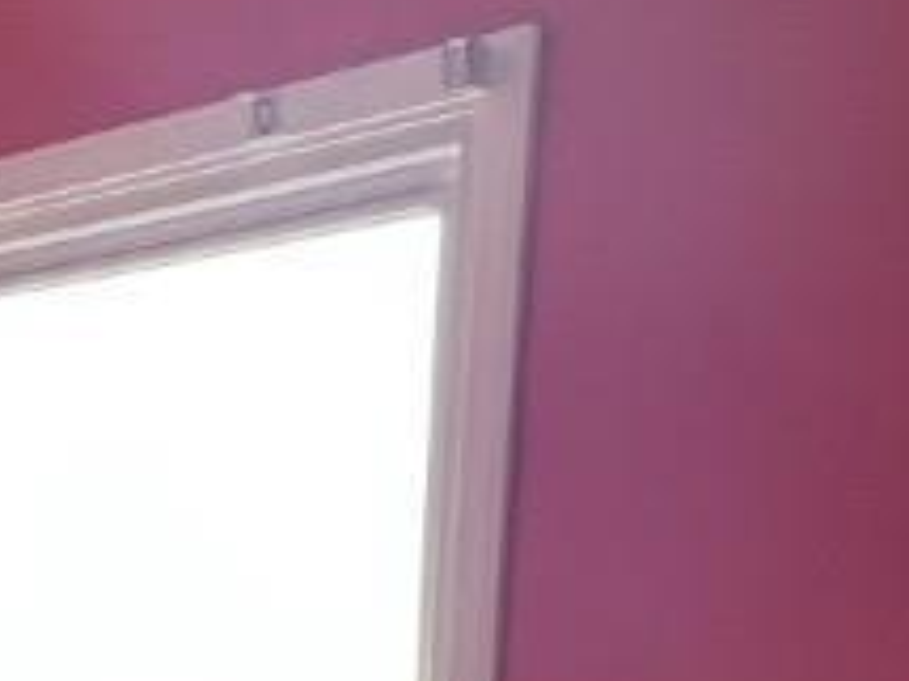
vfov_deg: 15.2
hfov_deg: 19.7
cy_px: 1134
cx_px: -440
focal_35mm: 87
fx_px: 2283
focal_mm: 1.57
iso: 40
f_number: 1.8
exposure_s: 1/99
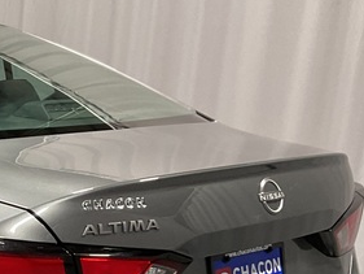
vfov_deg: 14.5
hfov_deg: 18.1
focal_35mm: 99
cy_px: 323
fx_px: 1041
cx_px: -148
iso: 64
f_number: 1.8
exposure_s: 1/50
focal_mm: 3
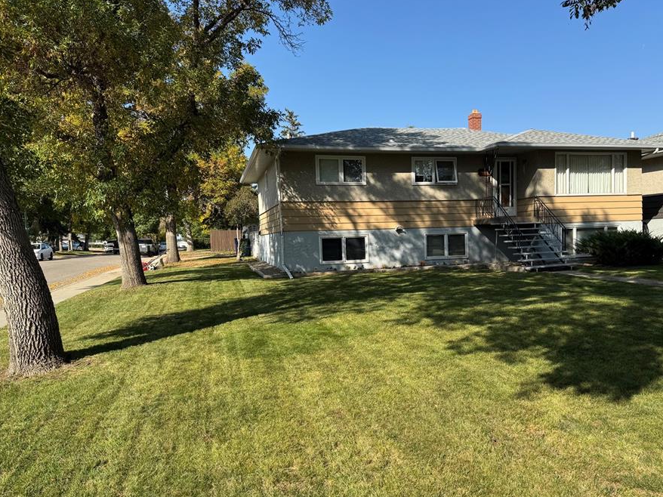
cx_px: 385
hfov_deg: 63.1
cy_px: 273
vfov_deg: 49.7
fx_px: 536
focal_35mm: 28
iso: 80
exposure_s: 1/3096
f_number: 1.78
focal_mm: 6.76
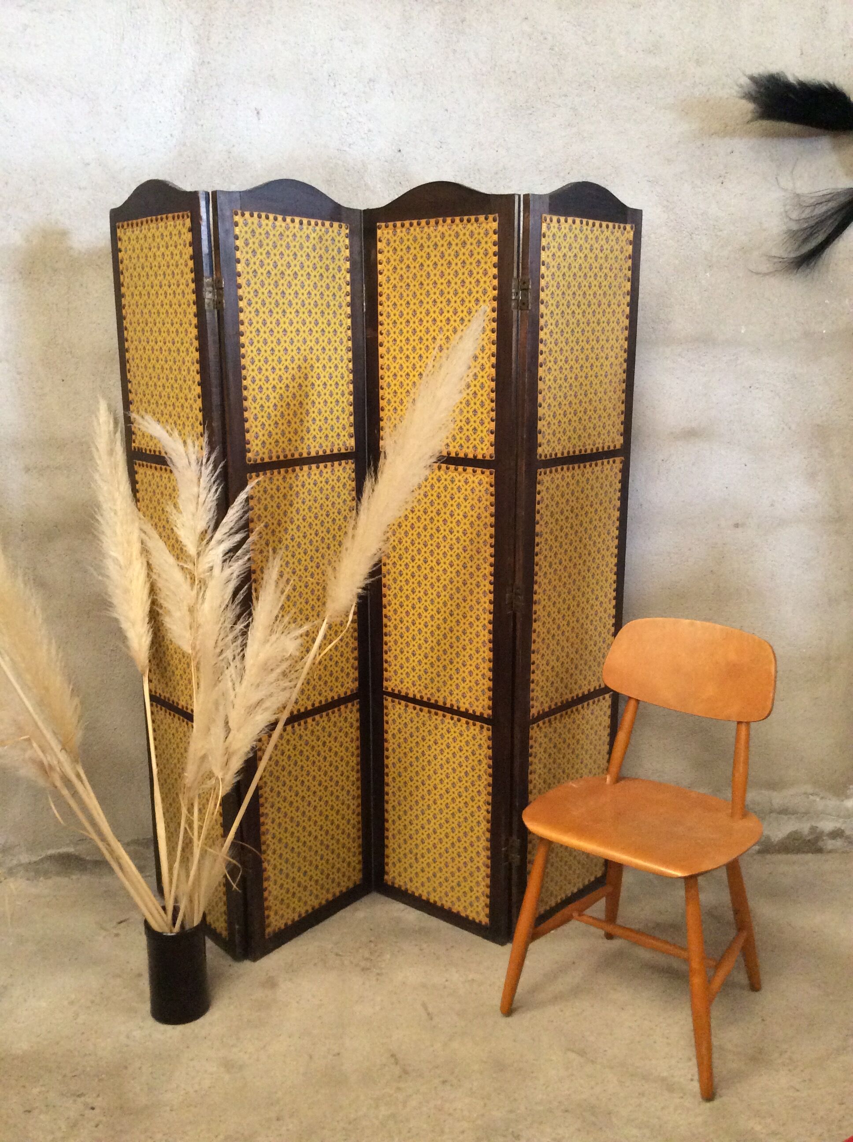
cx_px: 426
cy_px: 571
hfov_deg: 44.1
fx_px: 1054
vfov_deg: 56.9
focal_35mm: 32
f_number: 2.4
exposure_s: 1/17
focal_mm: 3.3
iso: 250
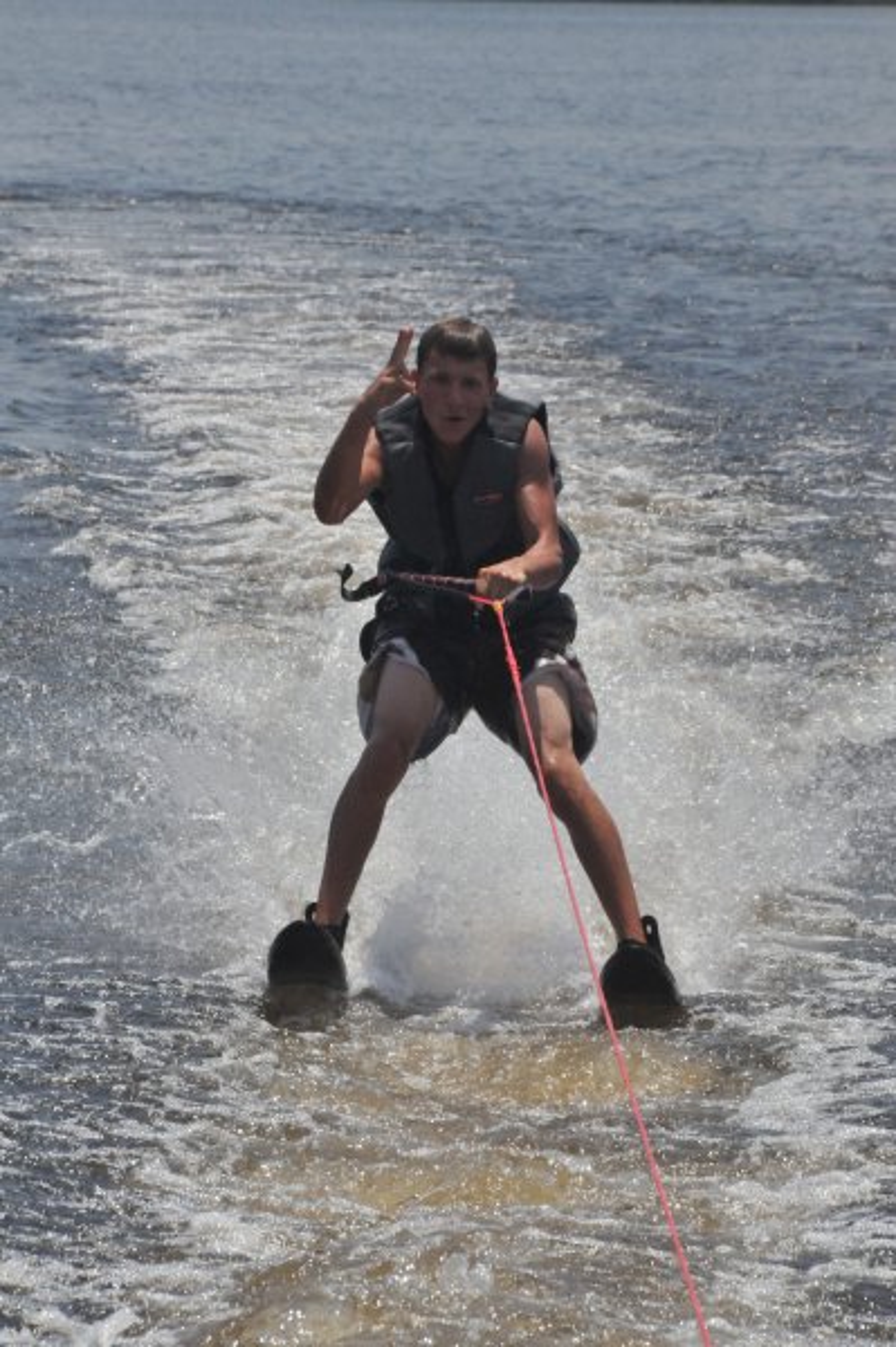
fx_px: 11219
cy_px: 674
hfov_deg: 4.6
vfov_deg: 6.9
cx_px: 448
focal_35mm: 300
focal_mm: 200
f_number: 18
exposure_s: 1/1250
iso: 1600
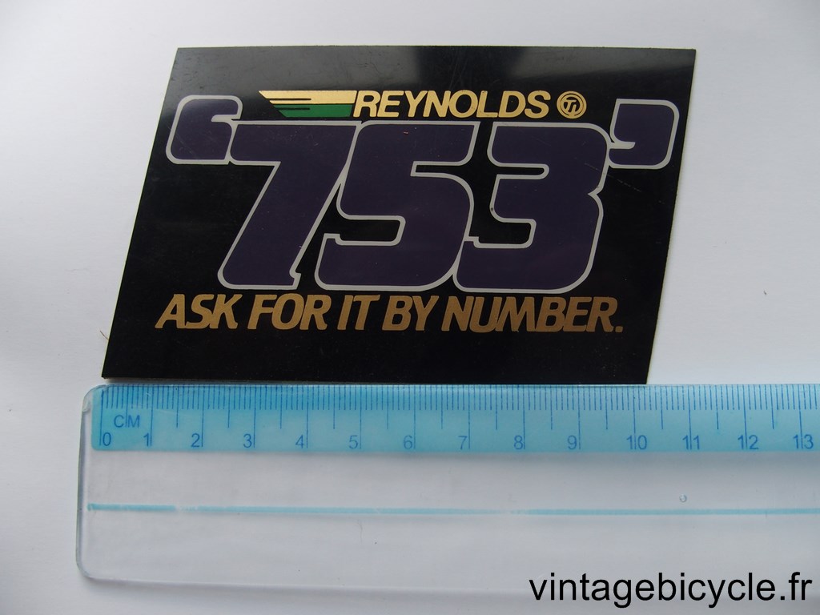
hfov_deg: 63.4
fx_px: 663
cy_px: 308
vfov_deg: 49.7
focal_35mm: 28
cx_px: 410
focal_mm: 6
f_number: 2.8
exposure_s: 1/60
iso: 160
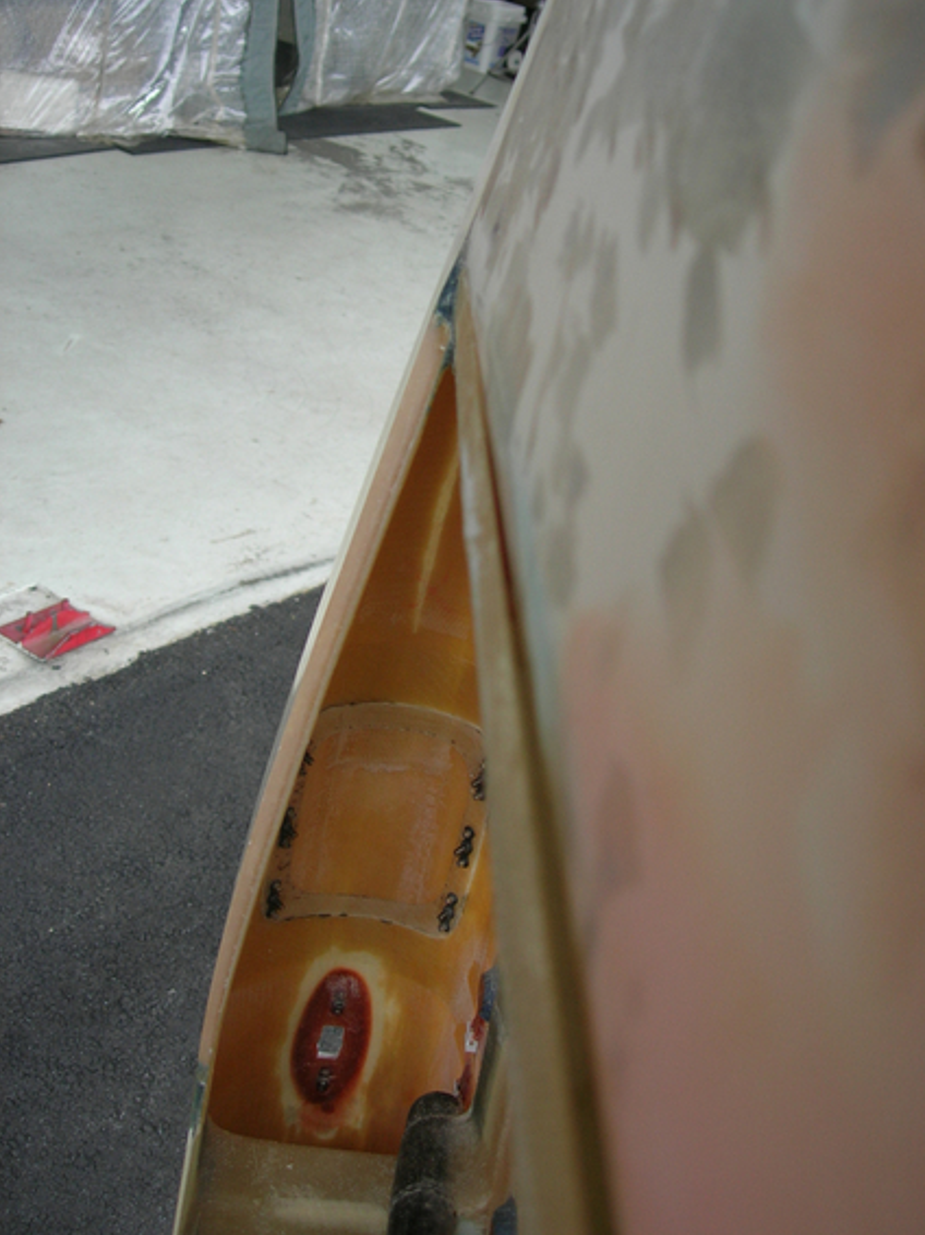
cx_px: 517
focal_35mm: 43
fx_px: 1533
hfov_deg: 33.5
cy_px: 589
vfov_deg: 43.9
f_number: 2.8
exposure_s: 1/40
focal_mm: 7.8
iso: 64
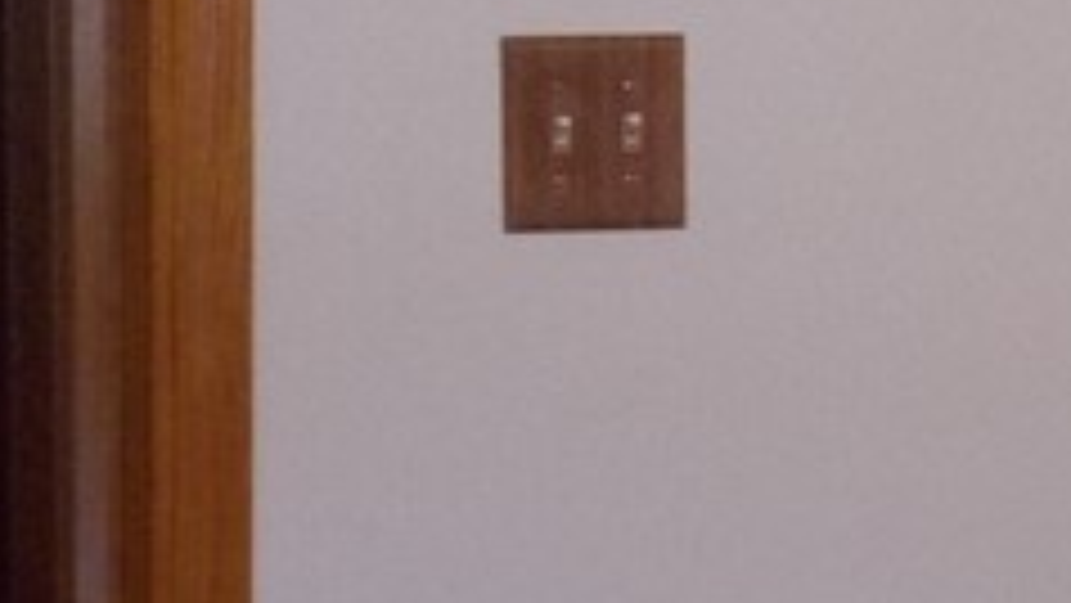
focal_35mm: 136
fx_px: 3863
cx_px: 994
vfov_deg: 8.9
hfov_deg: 15.6
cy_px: 360
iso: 400
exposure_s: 1/30
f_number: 3.3
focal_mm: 4.1
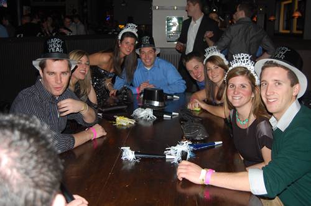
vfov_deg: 31.8
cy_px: 103
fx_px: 362
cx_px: 156
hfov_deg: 46.5
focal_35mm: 42
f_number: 4.2
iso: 400
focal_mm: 28
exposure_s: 1/60
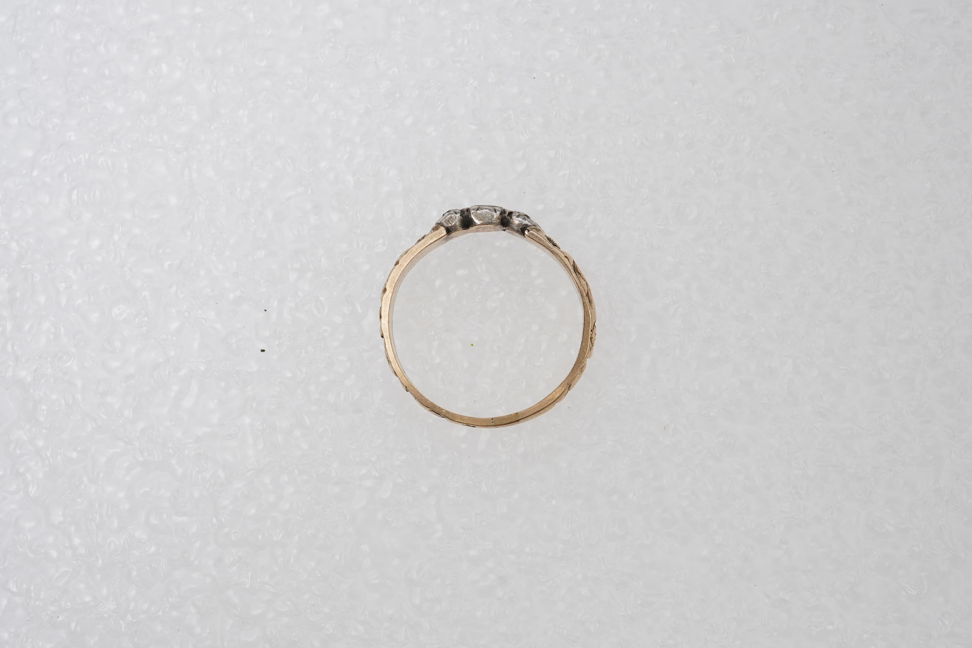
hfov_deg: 43.6
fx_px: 1215
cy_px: 324
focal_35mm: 45
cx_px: 486
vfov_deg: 29.9
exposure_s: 1/125
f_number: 20
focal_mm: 30
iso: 500
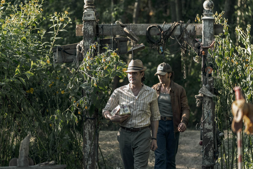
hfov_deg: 17.5
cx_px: 126
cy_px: 84
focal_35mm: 117
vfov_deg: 11.7
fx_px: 822
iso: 400
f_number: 3.2
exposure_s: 1/800
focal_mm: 117
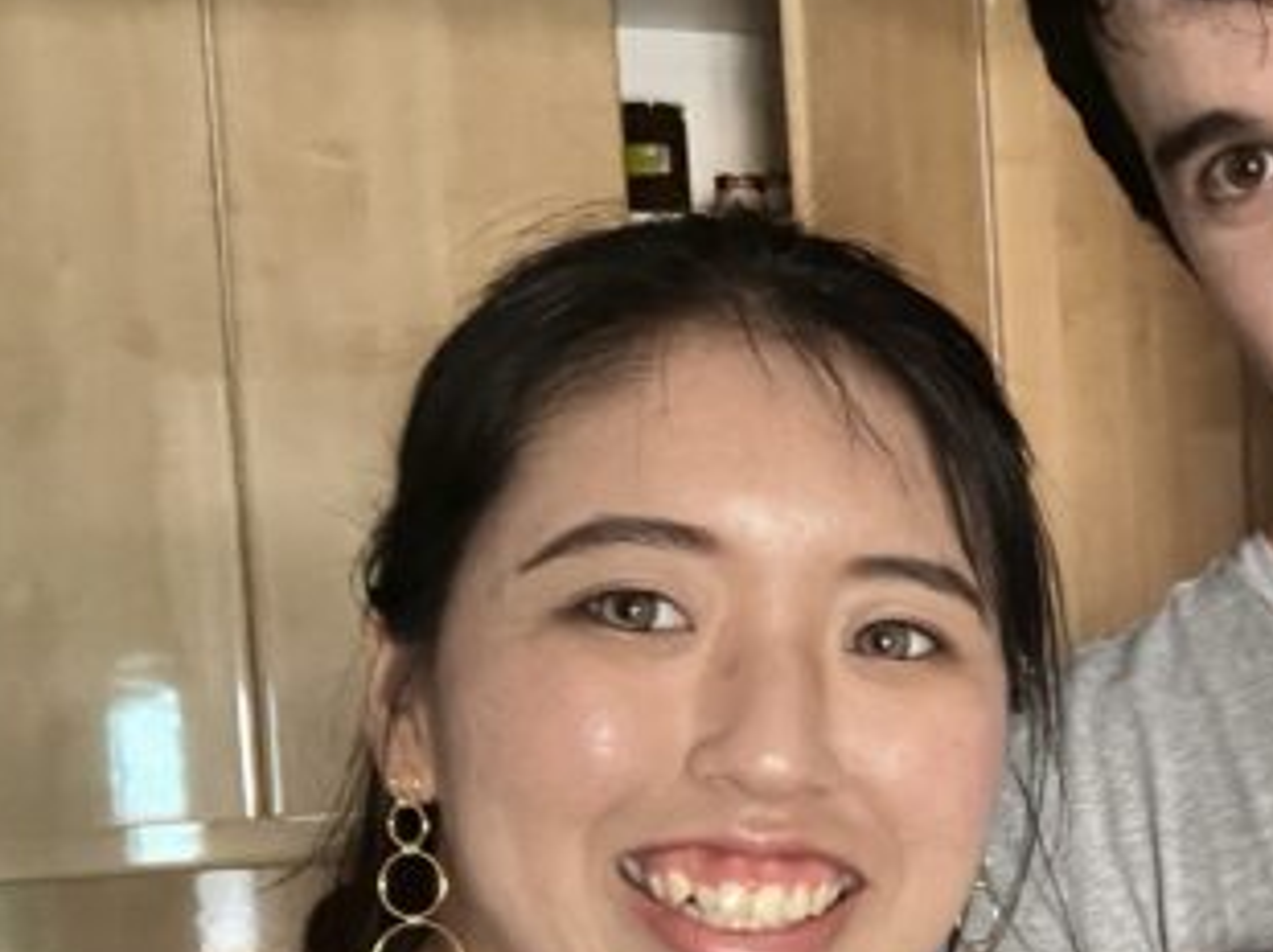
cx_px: 1528
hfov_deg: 29.2
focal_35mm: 57
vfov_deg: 25.2
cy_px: 747
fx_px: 2095
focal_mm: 2.71
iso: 400
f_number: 2.2
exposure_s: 1/39
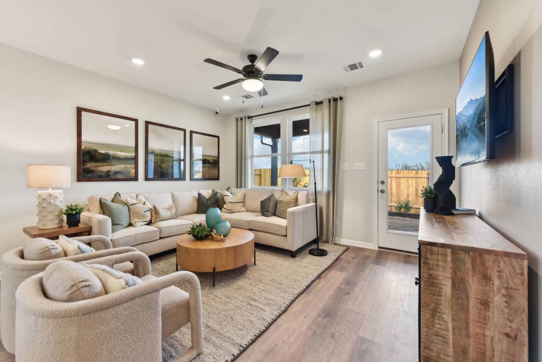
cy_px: 181
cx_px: 271
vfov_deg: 81.2
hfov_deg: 104.2
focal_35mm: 14
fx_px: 211
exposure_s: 1/10
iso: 100
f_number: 8
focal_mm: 14
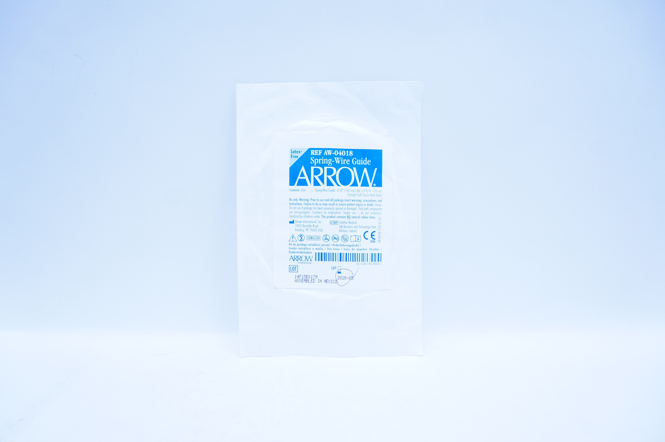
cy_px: 221
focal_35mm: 27
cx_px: 332
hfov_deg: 67.4
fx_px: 498
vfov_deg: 47.8
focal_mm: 18
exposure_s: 1/125
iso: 800
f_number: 5.6
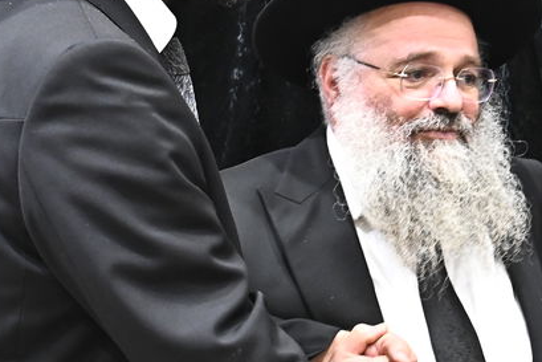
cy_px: 89
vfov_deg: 8.0
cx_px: 571
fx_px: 2575
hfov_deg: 11.9
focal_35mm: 171
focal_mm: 50
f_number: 5.6
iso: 2500
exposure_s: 1/100
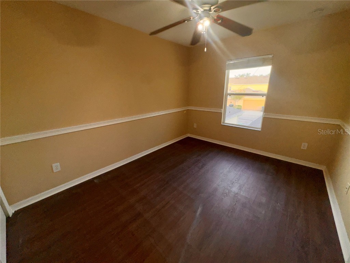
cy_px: 132
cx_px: 175
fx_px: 142
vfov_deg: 85.7
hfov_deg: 102.1
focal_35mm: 14
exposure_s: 1/122
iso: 32
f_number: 2.2
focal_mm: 2.22
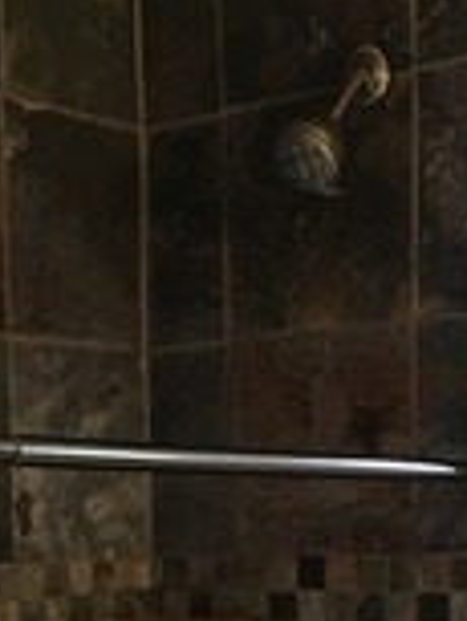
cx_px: 211
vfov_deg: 19.9
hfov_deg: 16.3
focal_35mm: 91
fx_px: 1635
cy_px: 796
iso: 125
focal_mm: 4.15
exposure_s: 1/30
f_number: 2.2
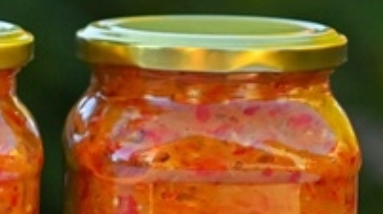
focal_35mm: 291
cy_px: 135
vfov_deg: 4.2
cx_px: -256
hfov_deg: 7.3
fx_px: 2951
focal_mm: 70
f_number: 2.8
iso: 320
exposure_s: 1/500
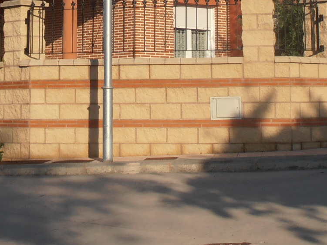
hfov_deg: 16.4
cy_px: -43
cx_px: 122
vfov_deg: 12.1
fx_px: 1133
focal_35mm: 120
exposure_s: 1/1250
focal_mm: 7.87
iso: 80
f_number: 4.2
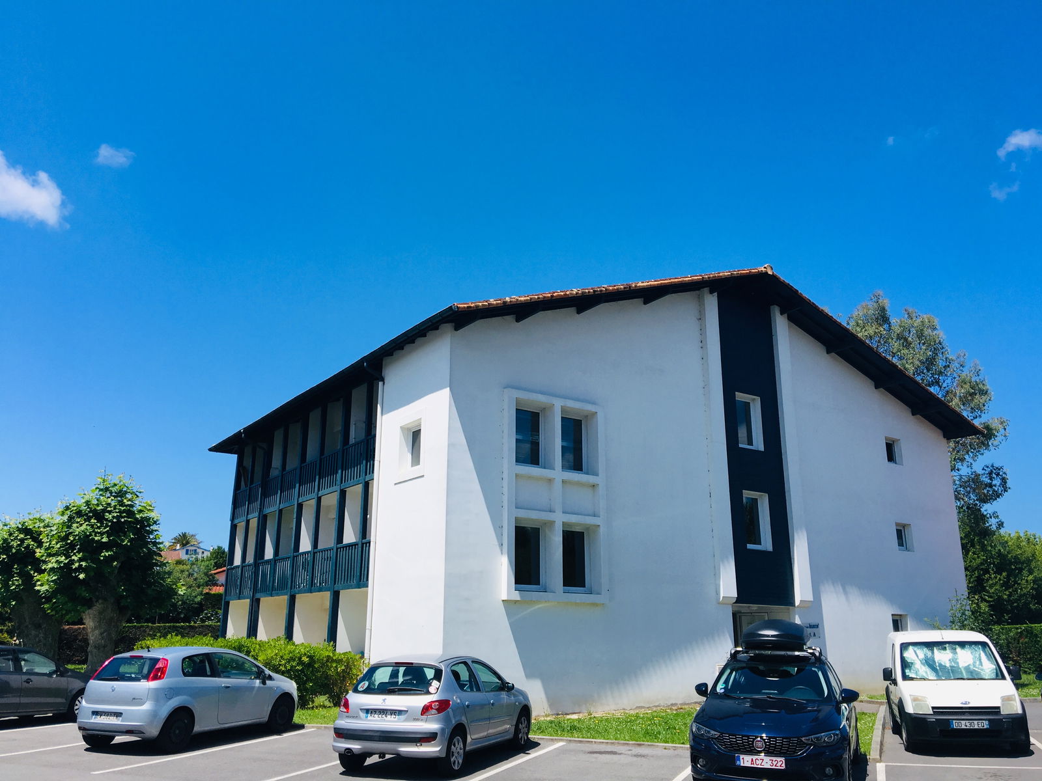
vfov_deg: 48.2
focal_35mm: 29
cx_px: 521
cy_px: 390
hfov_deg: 61.7
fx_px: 873
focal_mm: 4.15
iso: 25
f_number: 2.2
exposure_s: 1/1603
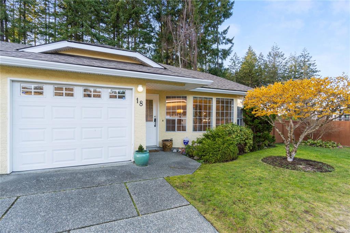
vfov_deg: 67.3
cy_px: 116
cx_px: 175
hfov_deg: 90.0
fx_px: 175
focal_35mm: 18
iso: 100
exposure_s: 1/60
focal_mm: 12
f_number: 11
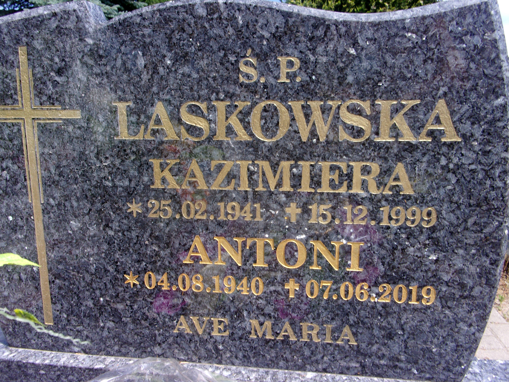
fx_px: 412
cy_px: 191
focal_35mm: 28
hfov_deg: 63.4
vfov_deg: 49.7
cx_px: 254
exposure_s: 1/50
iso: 80
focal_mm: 5.1
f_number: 10.8
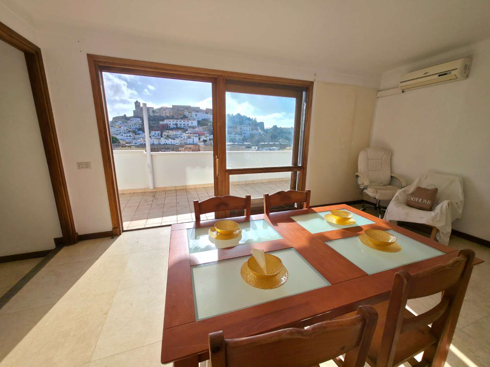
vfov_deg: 89.9
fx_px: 184
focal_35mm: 13
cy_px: 184
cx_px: 245
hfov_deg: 106.2
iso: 20
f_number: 1.9
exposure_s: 1/10000
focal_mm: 2.2
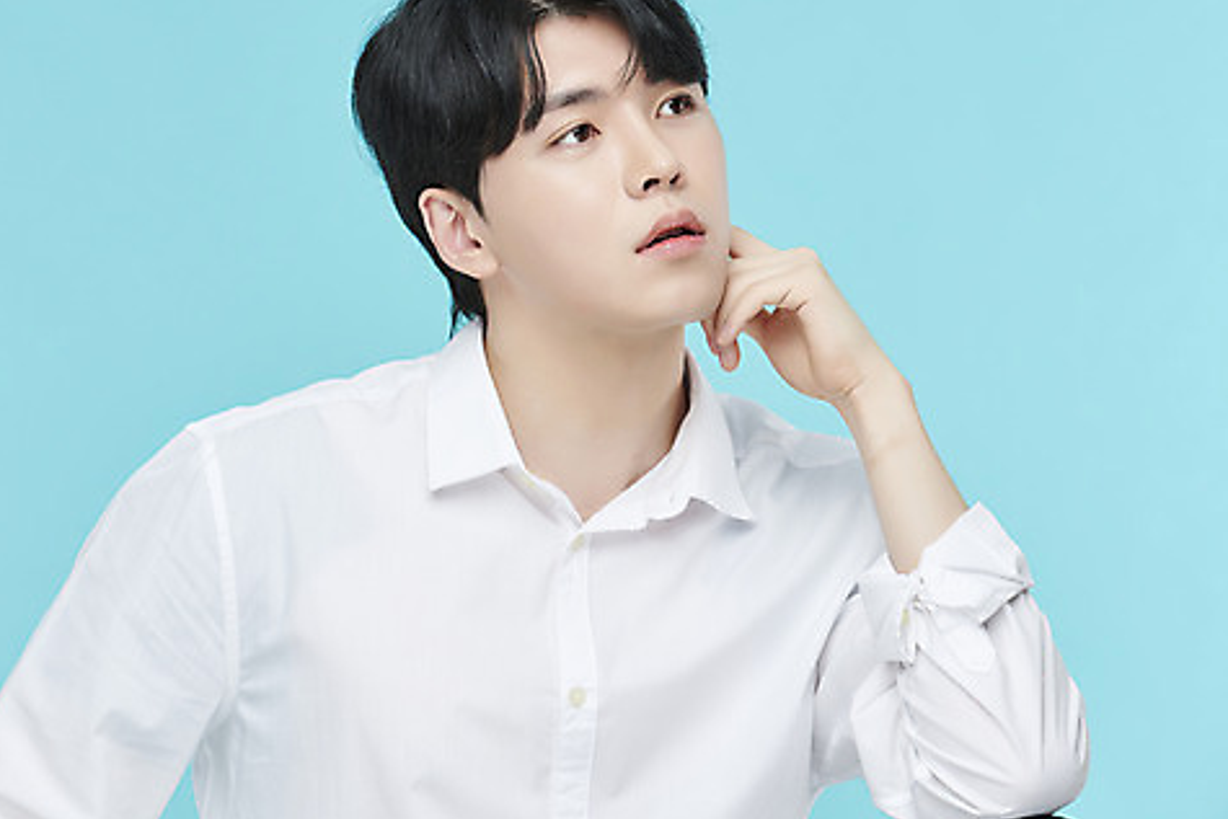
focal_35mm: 183
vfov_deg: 7.5
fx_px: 6244
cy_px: 326
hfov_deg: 11.2
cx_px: 534
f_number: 8
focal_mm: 145
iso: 64
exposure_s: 1/125
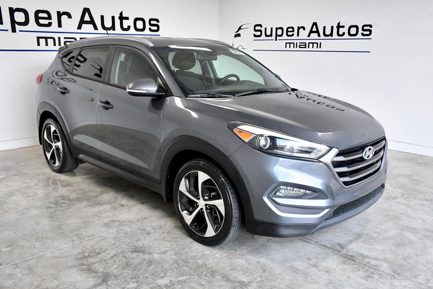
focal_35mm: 34
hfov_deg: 55.8
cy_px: 144
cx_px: 216
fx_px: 409
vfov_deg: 38.9
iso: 2500
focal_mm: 23
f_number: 9
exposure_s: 1/320
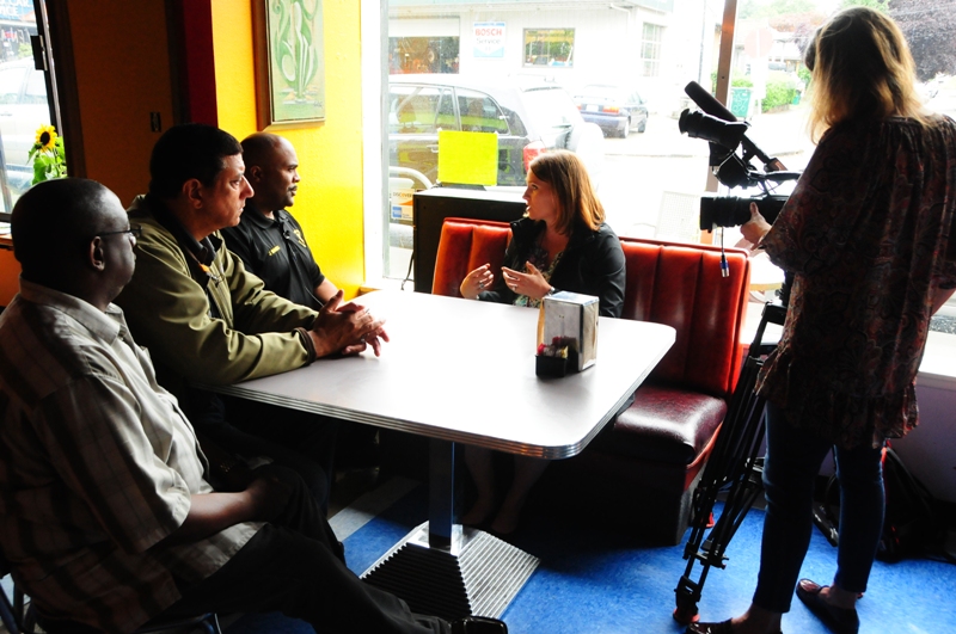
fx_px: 875
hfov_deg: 57.3
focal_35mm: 33
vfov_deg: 39.9
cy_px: 317
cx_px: 478
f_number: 6.3
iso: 1600
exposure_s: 1/125
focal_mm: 22
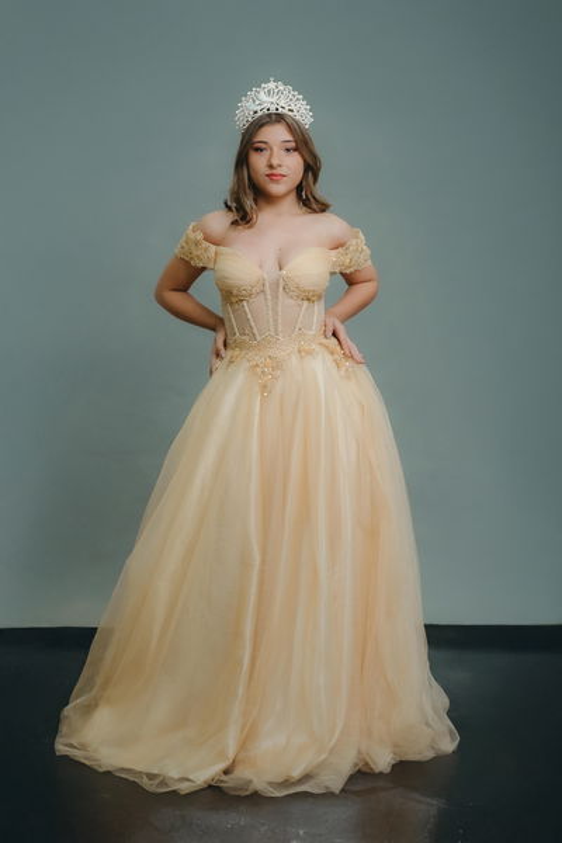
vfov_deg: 37.5
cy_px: 422
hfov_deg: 25.5
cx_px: 281
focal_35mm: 53
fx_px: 1241
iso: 800
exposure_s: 1/125
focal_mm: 35
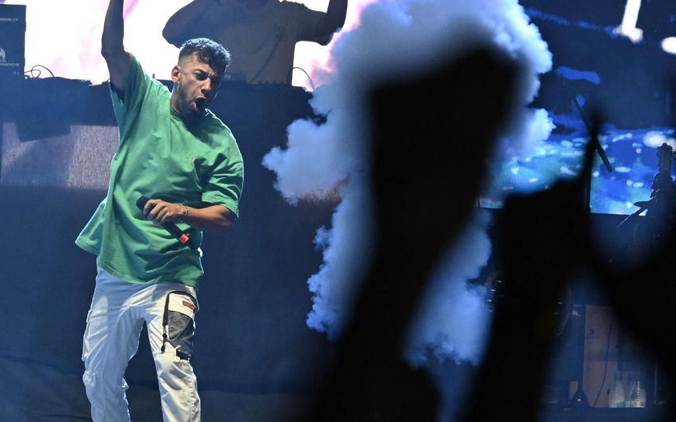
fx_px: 7995
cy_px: 284
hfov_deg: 4.8
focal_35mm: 434
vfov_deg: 3.0
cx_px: 101
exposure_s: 1/250
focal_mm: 150
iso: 4000
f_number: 5.6
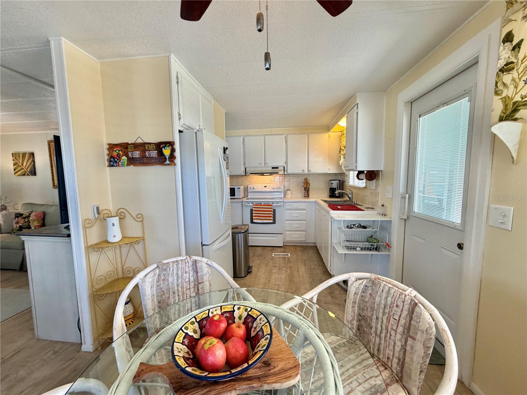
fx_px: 213
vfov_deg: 85.7
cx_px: 264
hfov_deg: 102.1
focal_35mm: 14
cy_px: 198
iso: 160
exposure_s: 1/120
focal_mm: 2.22
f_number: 2.2
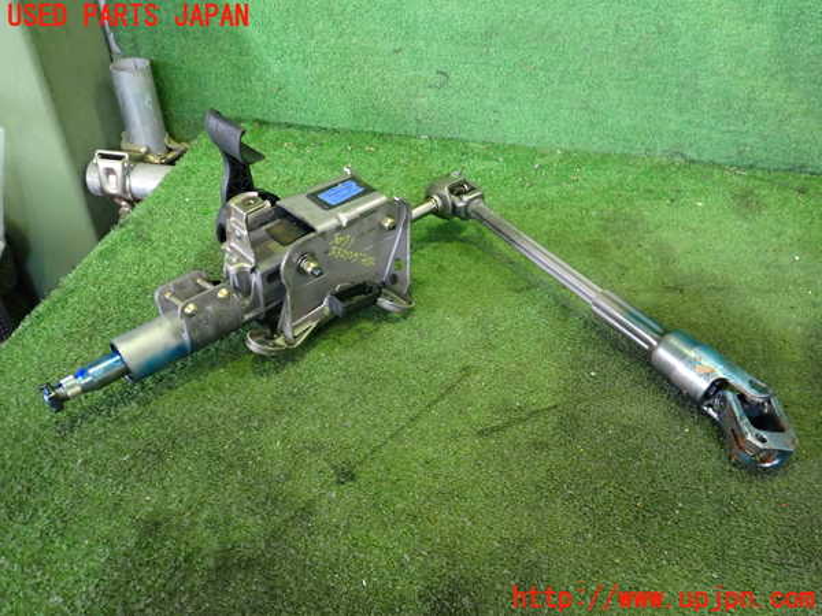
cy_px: 308
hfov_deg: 60.0
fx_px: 712
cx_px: 411
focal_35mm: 30
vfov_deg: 46.8
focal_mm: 5.4
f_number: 2.3
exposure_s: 1/40
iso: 640
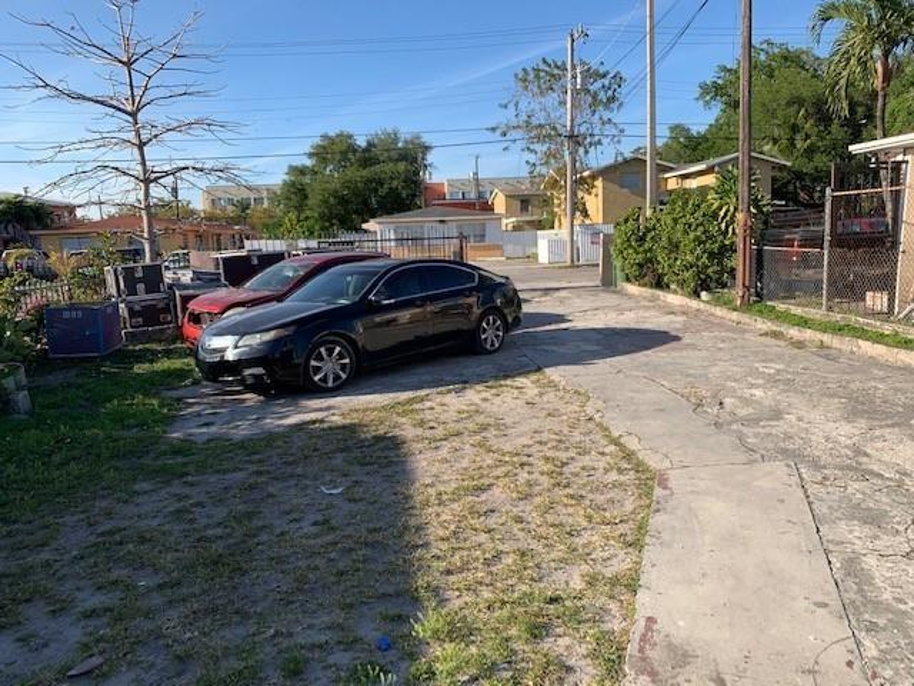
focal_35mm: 26
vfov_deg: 53.1
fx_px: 687
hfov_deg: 67.3
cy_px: 343
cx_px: 457
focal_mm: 4.25
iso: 25
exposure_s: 1/1250
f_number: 1.8
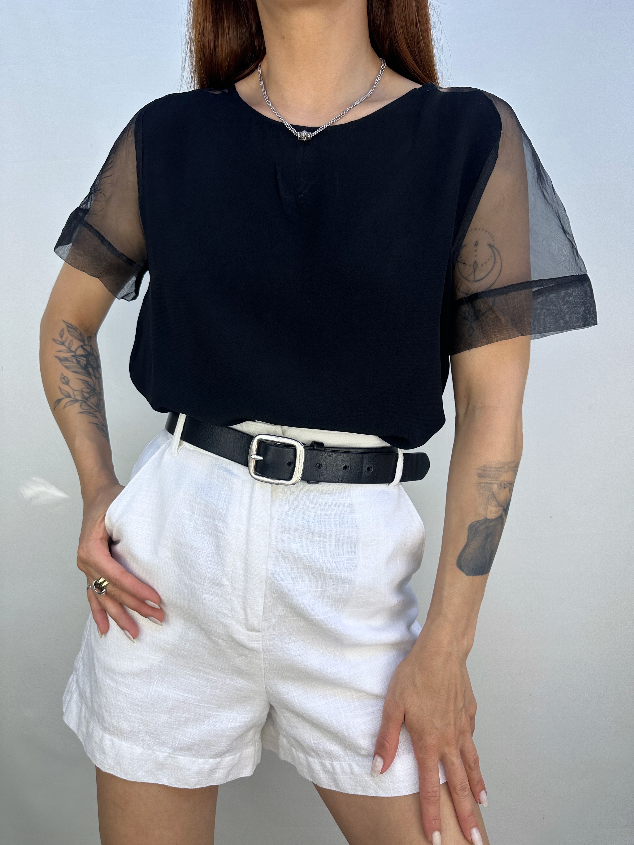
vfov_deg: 71.6
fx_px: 586
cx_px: 317
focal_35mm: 24
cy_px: 422
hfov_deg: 56.8
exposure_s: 1/745
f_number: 1.78
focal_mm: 6.86
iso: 80
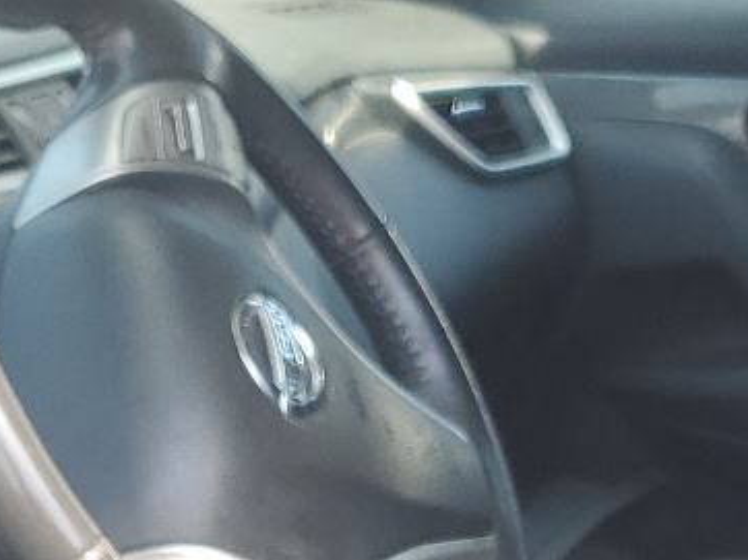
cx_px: 616
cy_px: 940
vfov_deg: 12.0
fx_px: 2483
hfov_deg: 17.0
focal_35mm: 115
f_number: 1.5
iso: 50
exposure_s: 1/333
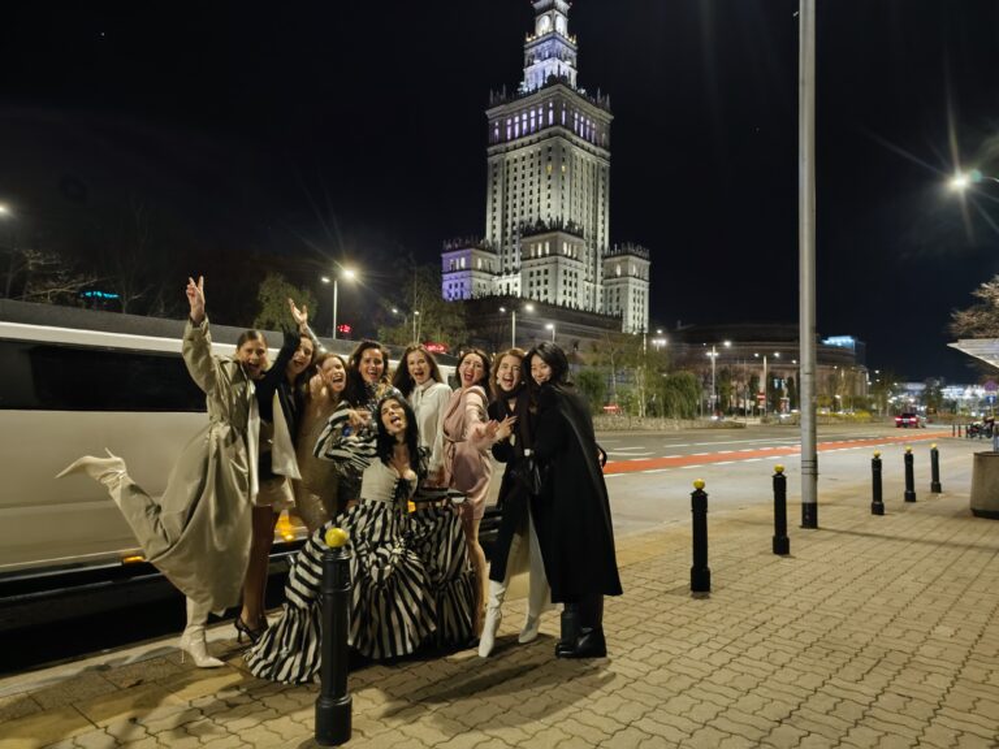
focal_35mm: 23
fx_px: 664
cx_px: 500
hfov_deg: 73.9
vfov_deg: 58.9
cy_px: 374
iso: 4175
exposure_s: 1/20
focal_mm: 7.01
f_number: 1.69
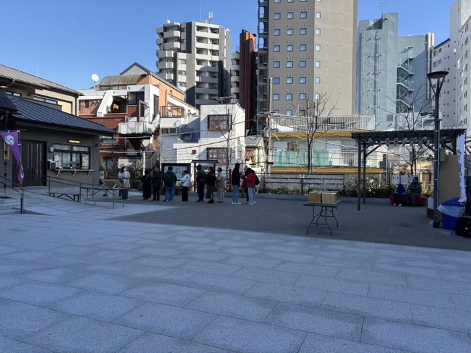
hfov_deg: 67.3
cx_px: 236
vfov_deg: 53.1
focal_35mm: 26
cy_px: 176
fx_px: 354
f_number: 1.6
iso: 50
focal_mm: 5.96
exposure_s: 1/1295
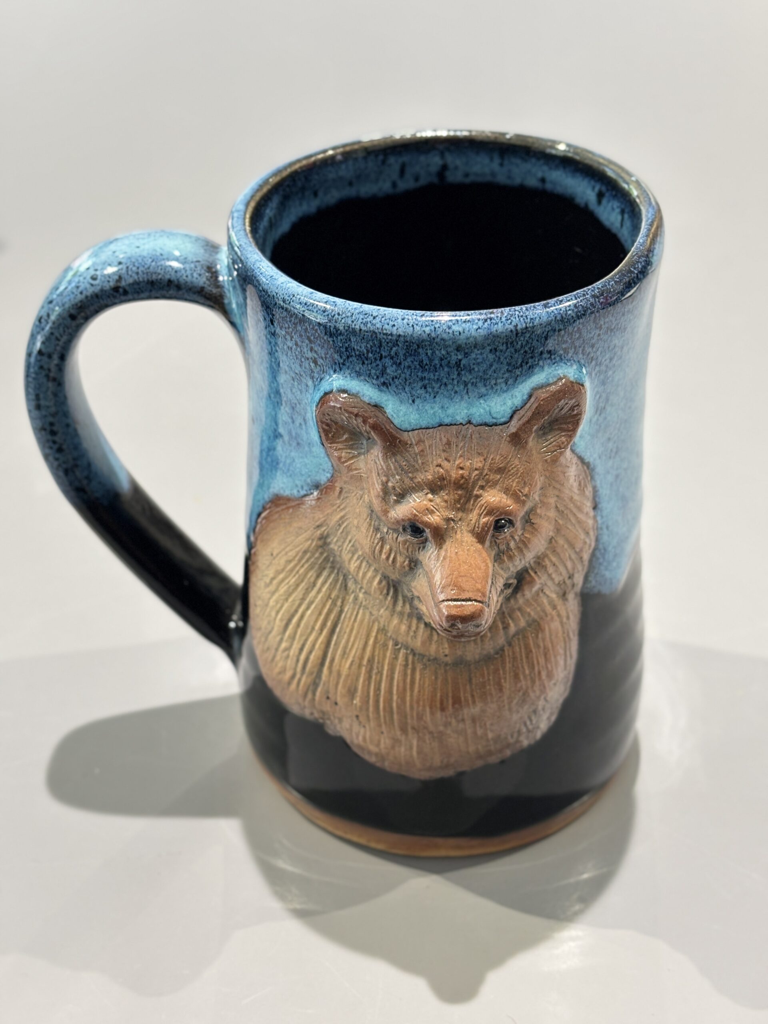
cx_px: 384
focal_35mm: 52
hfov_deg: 28.0
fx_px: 1538
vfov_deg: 36.8
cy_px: 512
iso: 125
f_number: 1.6
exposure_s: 1/40
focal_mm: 5.96
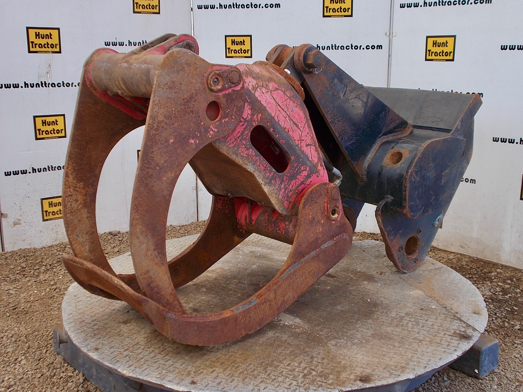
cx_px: 262
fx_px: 665
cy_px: 196
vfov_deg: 32.9
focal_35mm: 44
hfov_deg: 42.9
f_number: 4.2
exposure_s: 1/60
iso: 80
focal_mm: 7.9
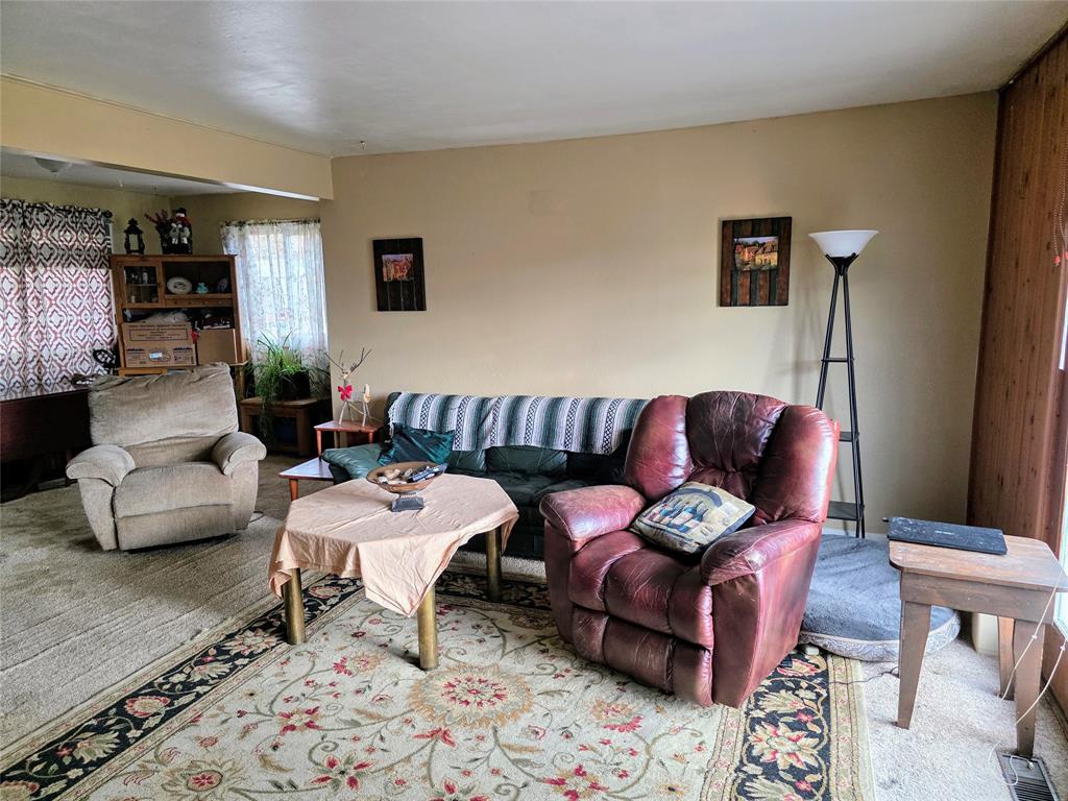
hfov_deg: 73.9
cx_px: 534
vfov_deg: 58.9
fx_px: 710
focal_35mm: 23
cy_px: 400
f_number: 1.7
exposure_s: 1/120
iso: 160
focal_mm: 6.3
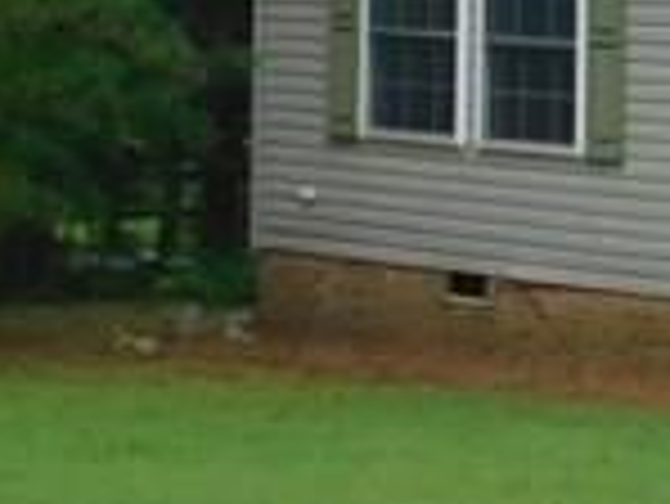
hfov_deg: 7.5
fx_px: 4785
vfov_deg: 6.0
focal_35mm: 247
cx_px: 1646
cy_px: -4
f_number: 3.5
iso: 125
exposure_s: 1/500
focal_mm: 6.3
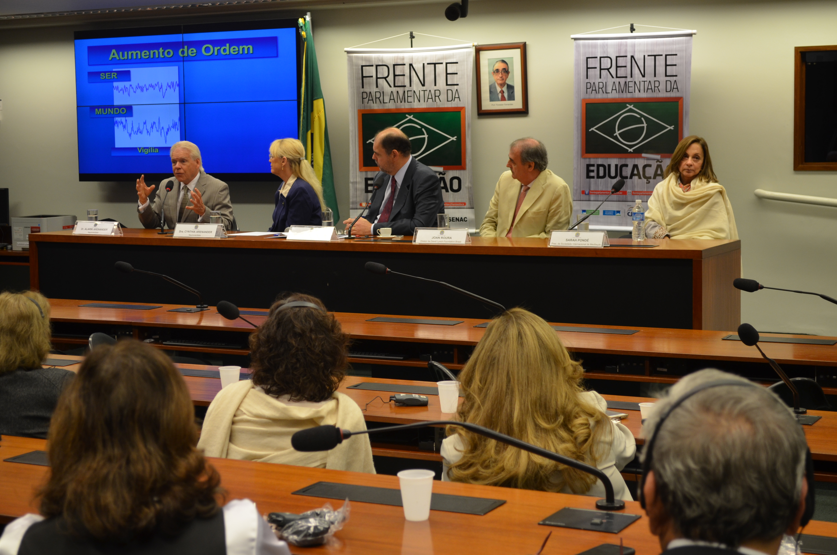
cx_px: 418
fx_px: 1462
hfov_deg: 32.0
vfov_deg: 21.5
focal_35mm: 63
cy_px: 278
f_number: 5.3
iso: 450
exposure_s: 1/60
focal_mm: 42
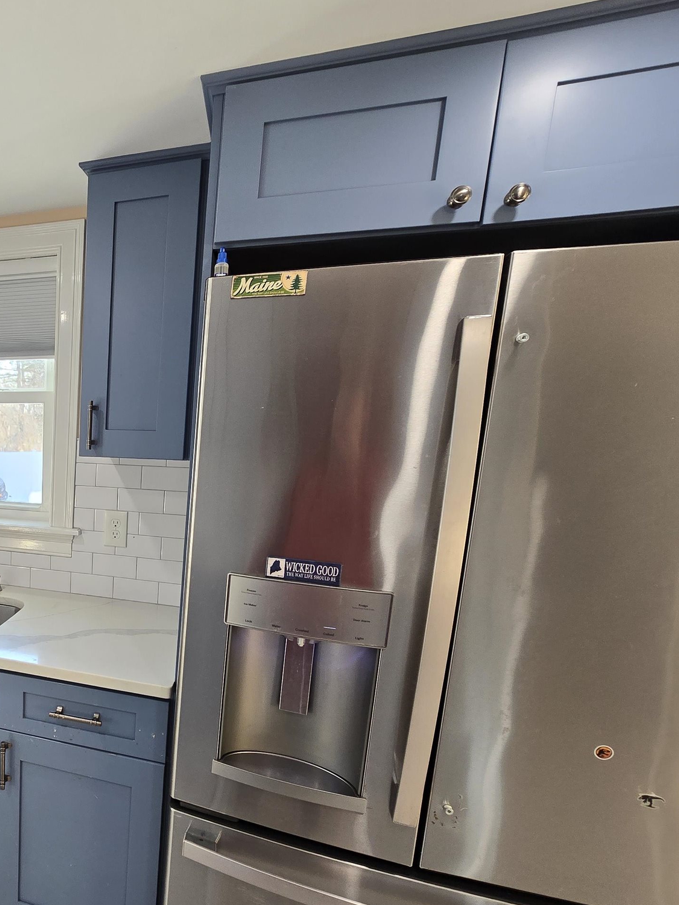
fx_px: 549
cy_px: 524
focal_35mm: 21
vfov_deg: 78.4
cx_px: 3
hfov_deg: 51.2
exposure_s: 1/60
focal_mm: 2.2
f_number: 2.2
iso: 80
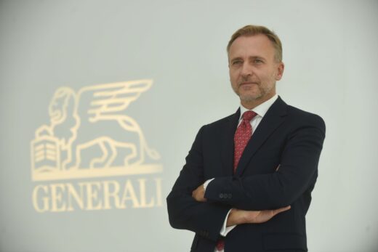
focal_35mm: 95
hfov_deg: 21.5
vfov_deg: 14.4
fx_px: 998
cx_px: 189
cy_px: 126
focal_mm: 95
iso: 400
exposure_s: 1/200
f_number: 5.6
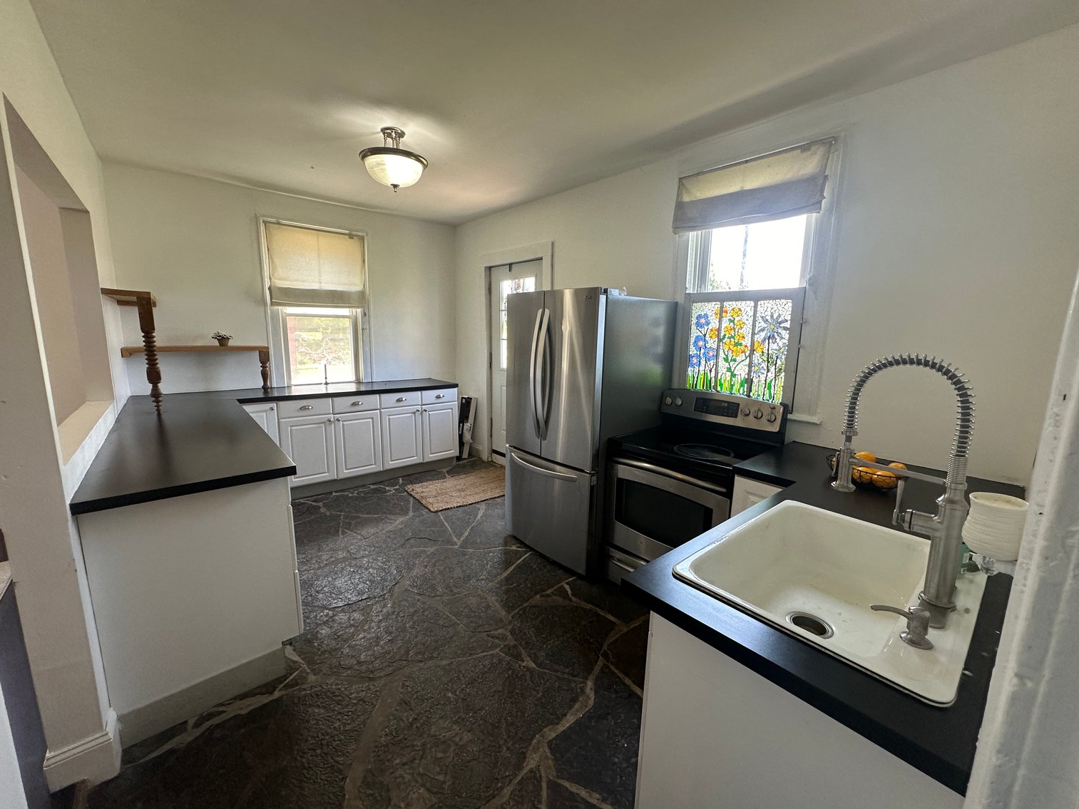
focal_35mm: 14
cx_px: 540
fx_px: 436
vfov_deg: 85.7
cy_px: 404
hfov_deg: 102.1
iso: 160
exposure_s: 1/120
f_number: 2.2
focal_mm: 2.22
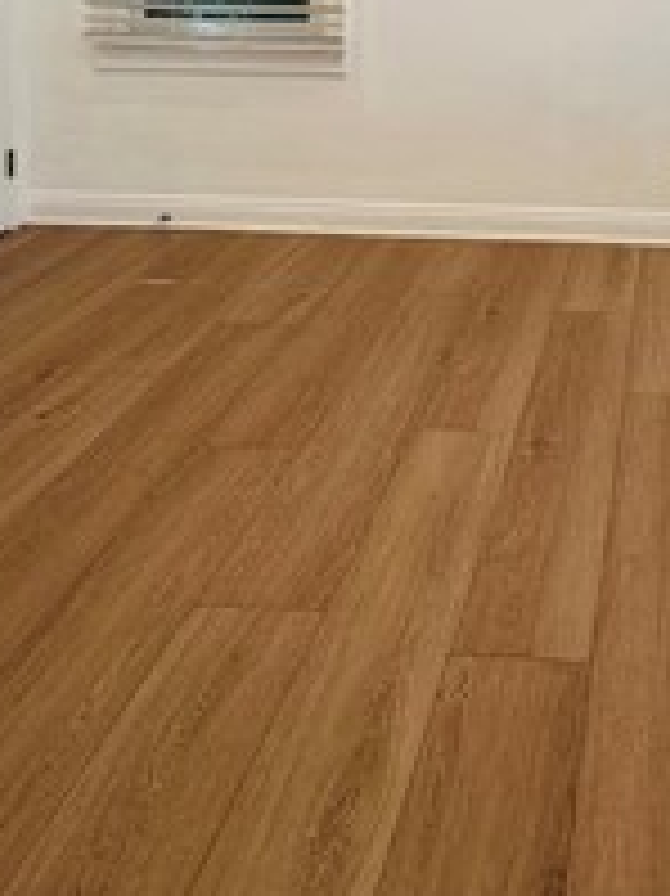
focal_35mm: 45
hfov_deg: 30.6
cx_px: 616
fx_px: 1163
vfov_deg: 36.1
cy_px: -77
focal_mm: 2.22
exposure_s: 1/120
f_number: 2.2
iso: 64
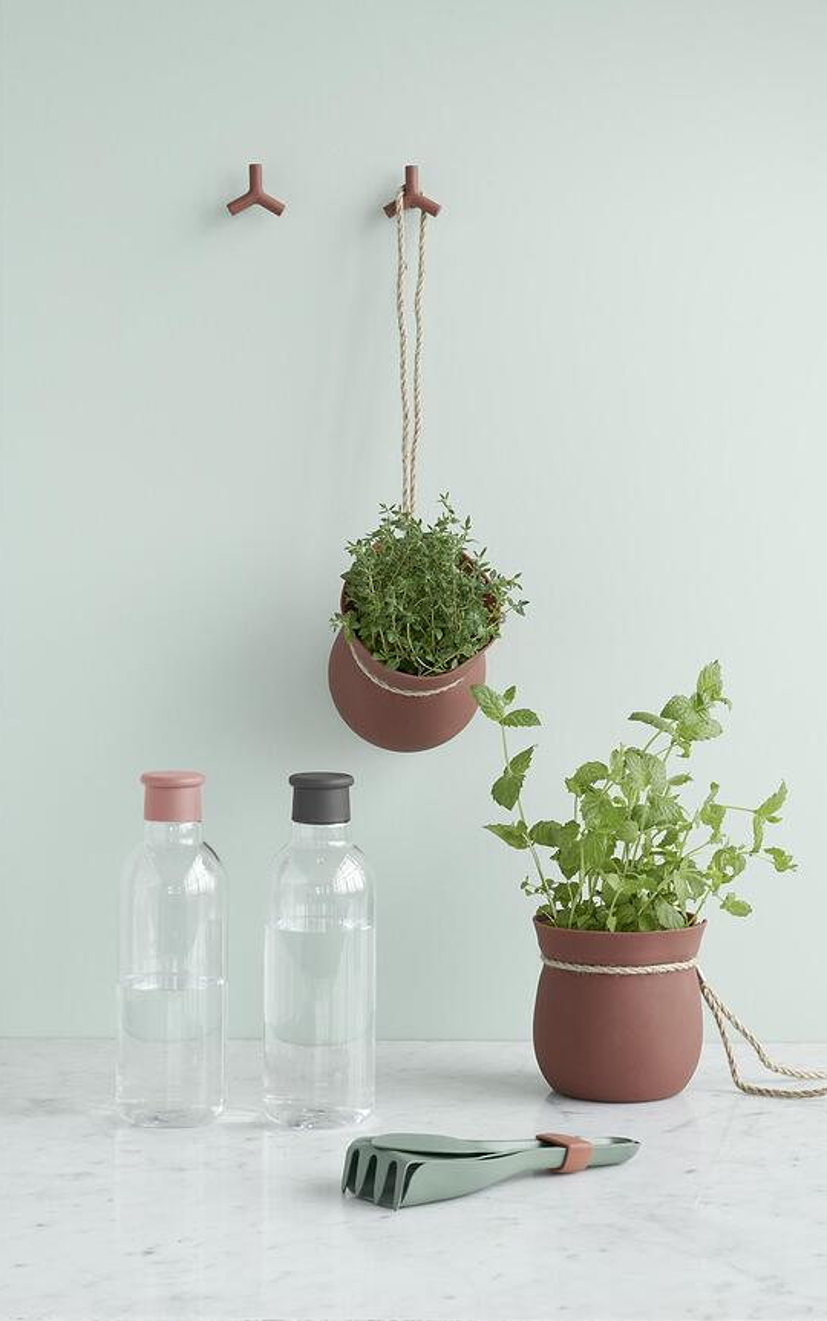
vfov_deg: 23.8
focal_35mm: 87
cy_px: 660
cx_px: 440
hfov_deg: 15.0
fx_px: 3135
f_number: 13
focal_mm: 85
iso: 100
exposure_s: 4
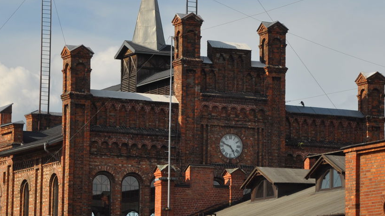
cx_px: 248
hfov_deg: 11.8
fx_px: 1868
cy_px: 112
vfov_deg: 6.6
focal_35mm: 183
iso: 200
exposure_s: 1/800
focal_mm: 60
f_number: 7.1
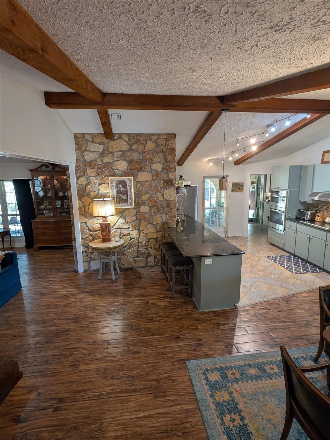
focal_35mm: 18
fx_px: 229
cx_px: 165
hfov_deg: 71.6
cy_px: 220
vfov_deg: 87.8
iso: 76
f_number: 2.2
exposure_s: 1/24
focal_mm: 2.71
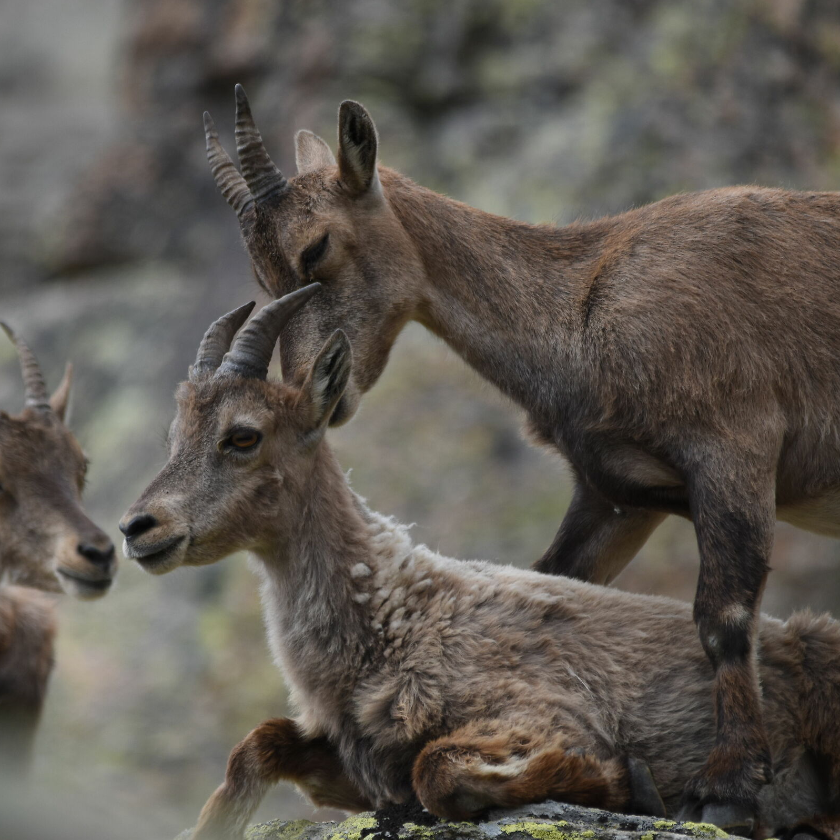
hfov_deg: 1.8
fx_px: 26301
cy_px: 420
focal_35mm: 958
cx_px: 221
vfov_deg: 1.8
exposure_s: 1/800
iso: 360
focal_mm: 500
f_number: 6.3
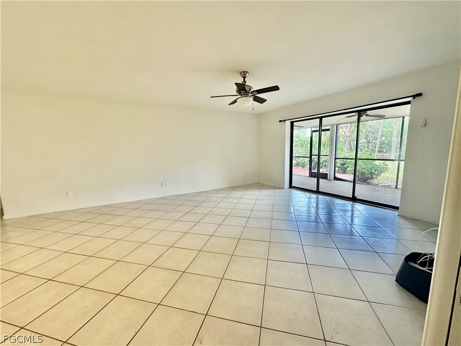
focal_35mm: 14
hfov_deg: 102.1
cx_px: 230
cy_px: 173
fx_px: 186
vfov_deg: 85.7
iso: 200
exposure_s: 1/120
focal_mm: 2.22
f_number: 2.2
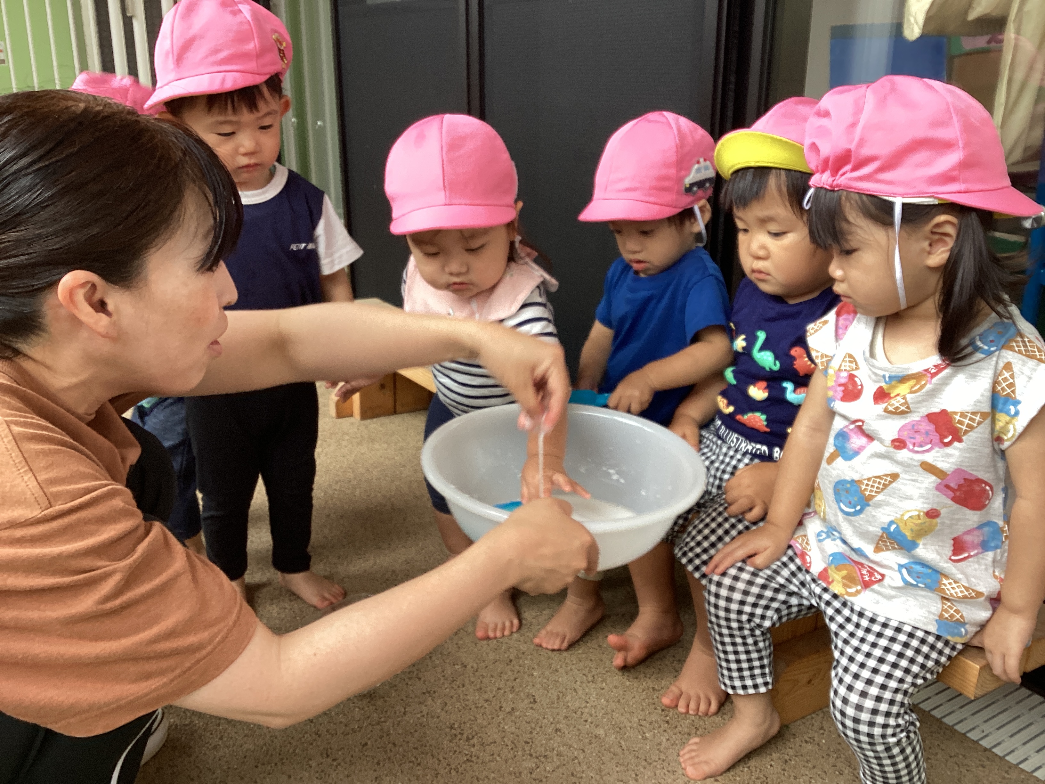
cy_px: 392
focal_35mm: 31
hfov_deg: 58.4
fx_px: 936
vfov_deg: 45.4
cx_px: 522
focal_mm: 3.3
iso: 64
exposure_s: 1/50
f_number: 2.4
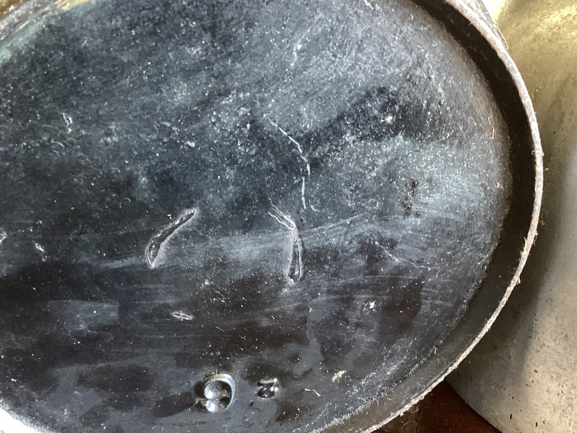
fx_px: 767
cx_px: 247
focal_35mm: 46
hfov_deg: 41.1
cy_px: 231
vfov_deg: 31.5
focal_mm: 3.3
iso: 250
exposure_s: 1/40
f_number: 2.4
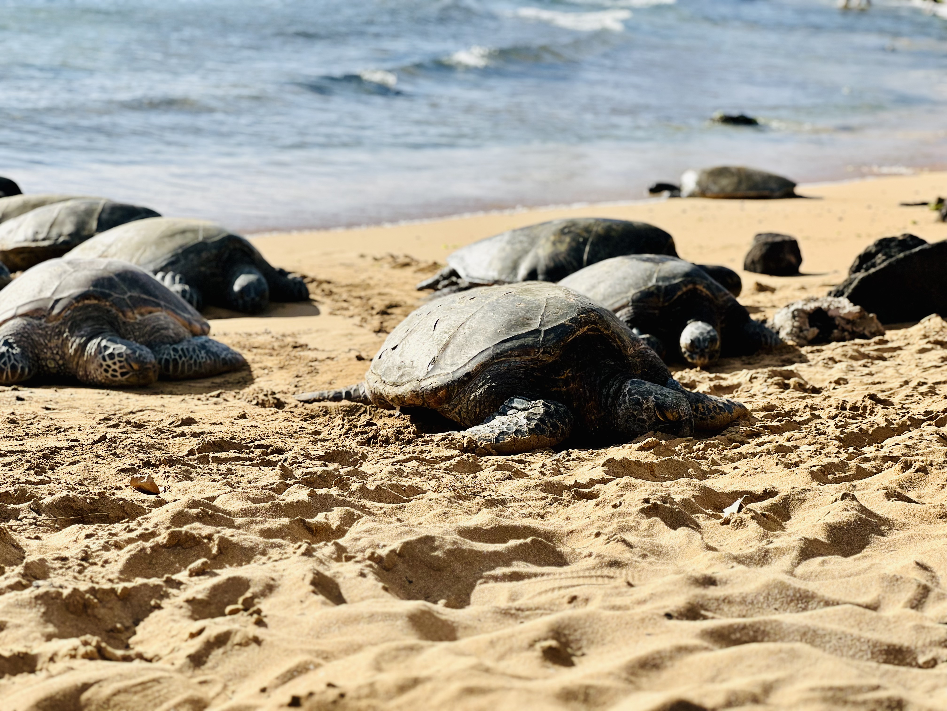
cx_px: 474
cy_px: 356
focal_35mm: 77
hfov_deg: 25.3
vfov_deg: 19.1
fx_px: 2107
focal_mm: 9
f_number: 2.8
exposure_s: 1/840
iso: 32
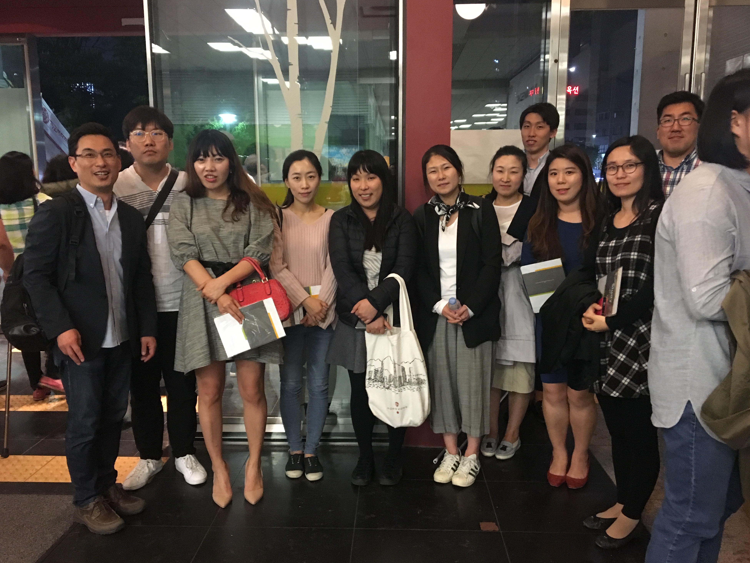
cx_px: 372
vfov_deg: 46.8
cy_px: 283
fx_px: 650
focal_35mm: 30
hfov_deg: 60.0
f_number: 2.2
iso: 320
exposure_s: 1/15
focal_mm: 4.15
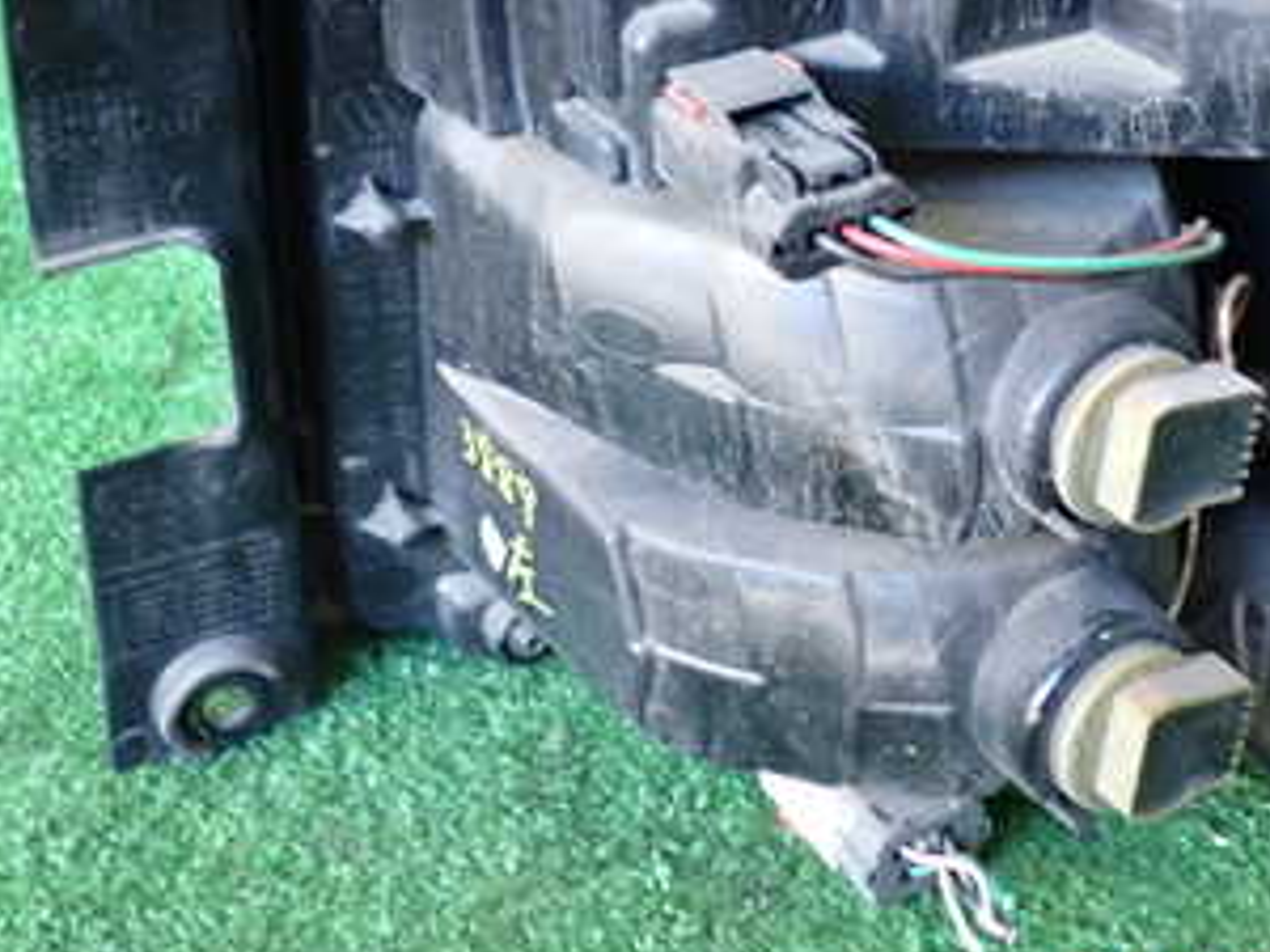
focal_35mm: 60
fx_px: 2201
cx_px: 758
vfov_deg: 23.8
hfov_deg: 32.1
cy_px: 102
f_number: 2.3
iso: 400
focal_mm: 5.4
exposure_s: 1/30
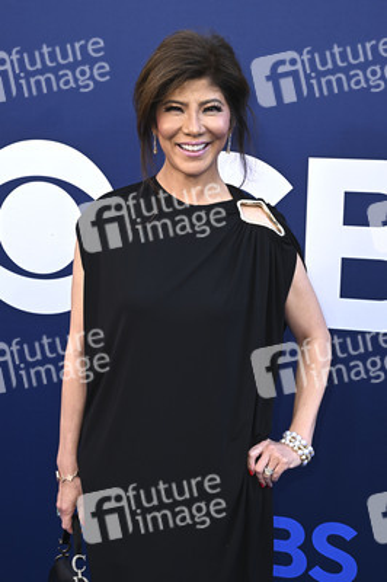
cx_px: 194
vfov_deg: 33.4
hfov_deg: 22.6
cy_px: 291
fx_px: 969
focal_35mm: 60
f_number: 5.6
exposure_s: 1/200
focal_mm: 60
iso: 640
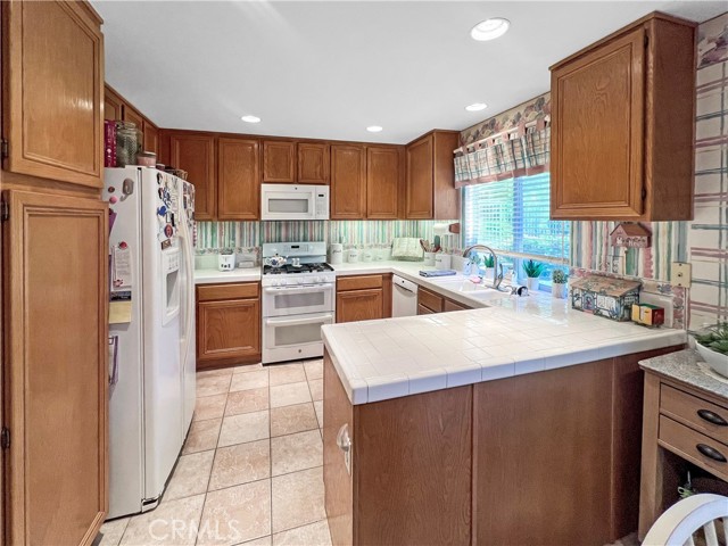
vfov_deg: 89.9
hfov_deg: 106.2
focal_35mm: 13
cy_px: 273
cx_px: 364
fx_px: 273
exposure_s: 1/120
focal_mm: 1.57
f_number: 1.8
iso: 80
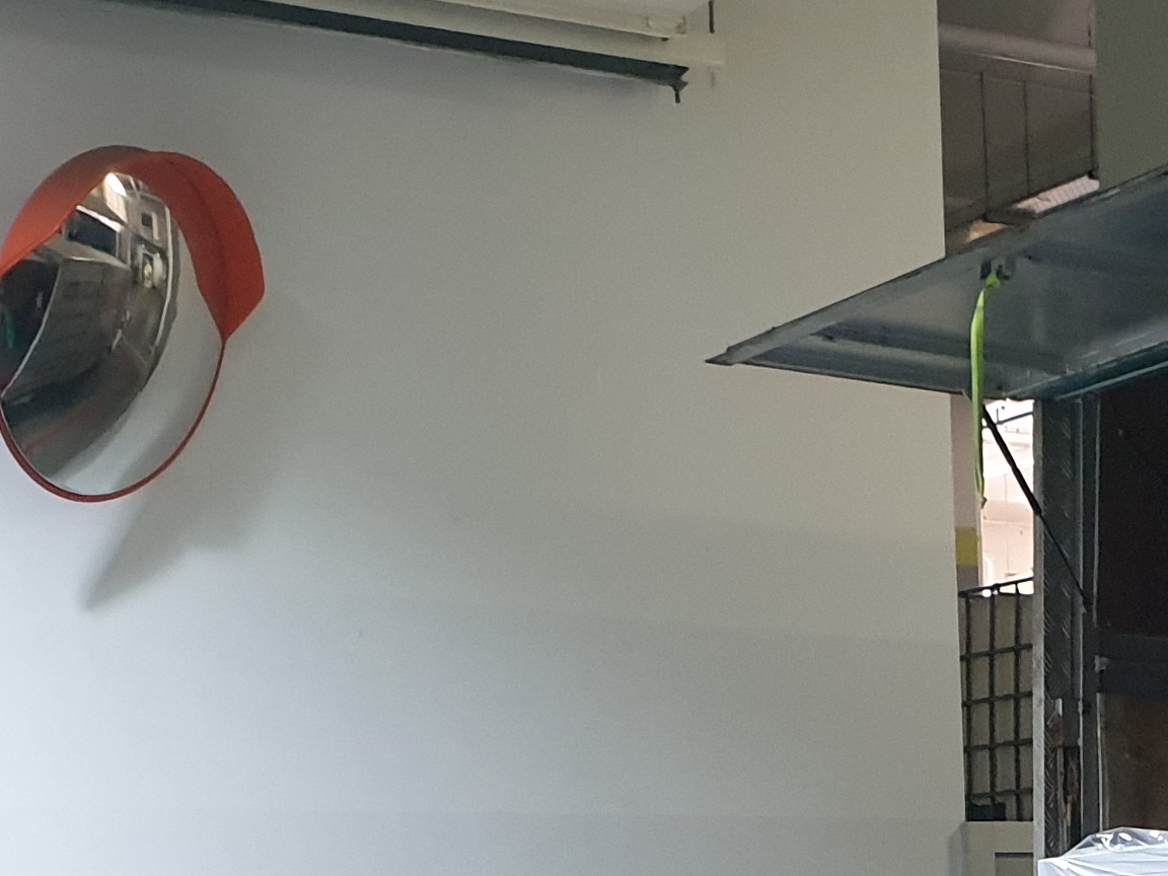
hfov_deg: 21.0
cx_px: 1110
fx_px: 3070
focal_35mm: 91
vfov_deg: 15.0
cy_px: 1327
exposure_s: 1/50
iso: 400
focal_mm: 4.3
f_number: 2.4
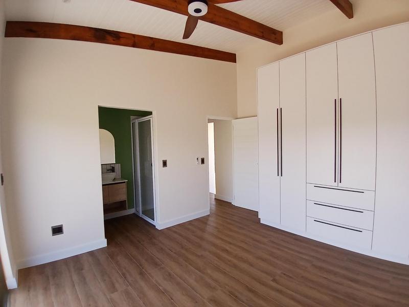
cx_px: 204
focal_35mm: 17
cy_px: 154
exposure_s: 1/120
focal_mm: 1.4
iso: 64
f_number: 2.2
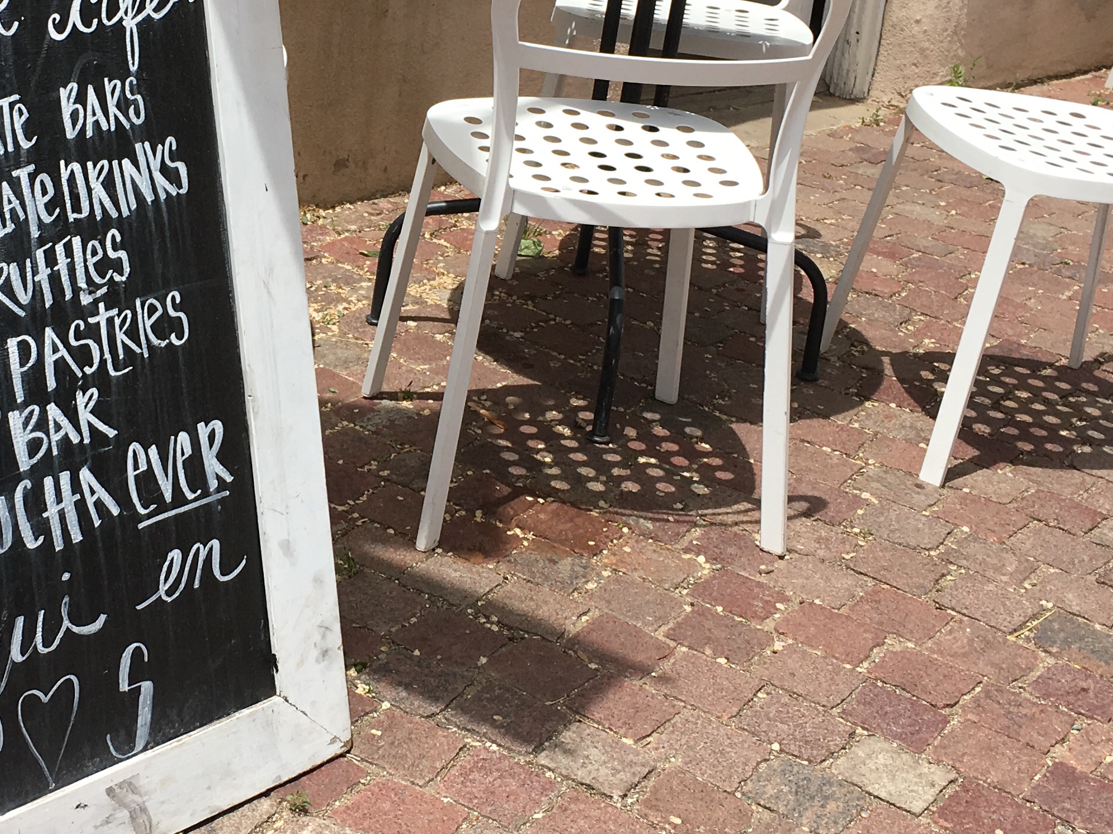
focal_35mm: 62
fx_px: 1993
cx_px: 271
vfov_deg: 23.6
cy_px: 291
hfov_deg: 30.6
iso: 25
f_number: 2.2
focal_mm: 4.15
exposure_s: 1/1789
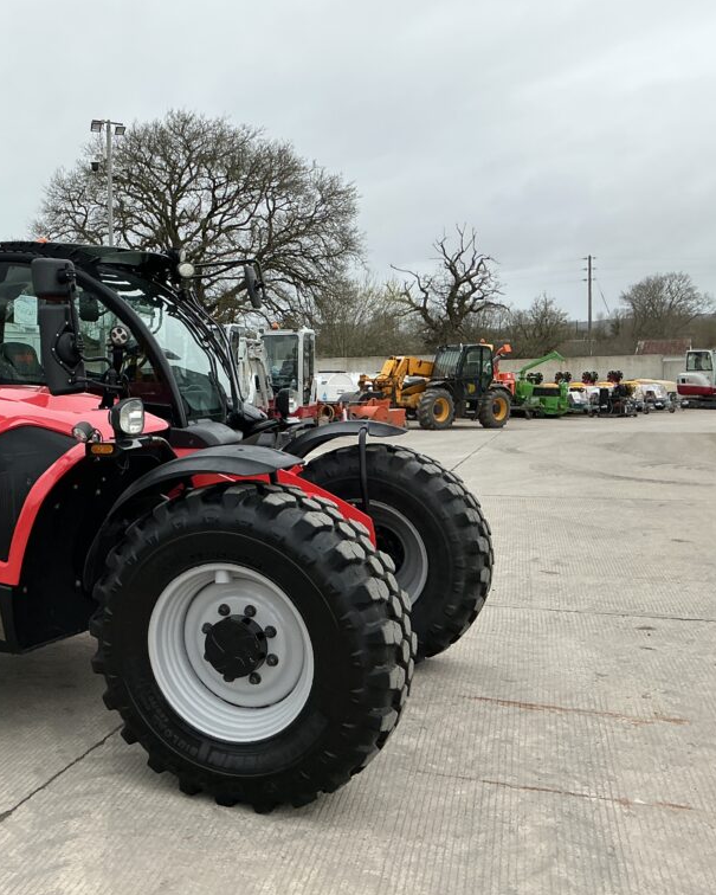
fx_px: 980
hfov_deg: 38.3
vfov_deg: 49.1
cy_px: 451
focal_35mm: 37
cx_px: 122
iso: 25
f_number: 1.8
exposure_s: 1/620
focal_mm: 3
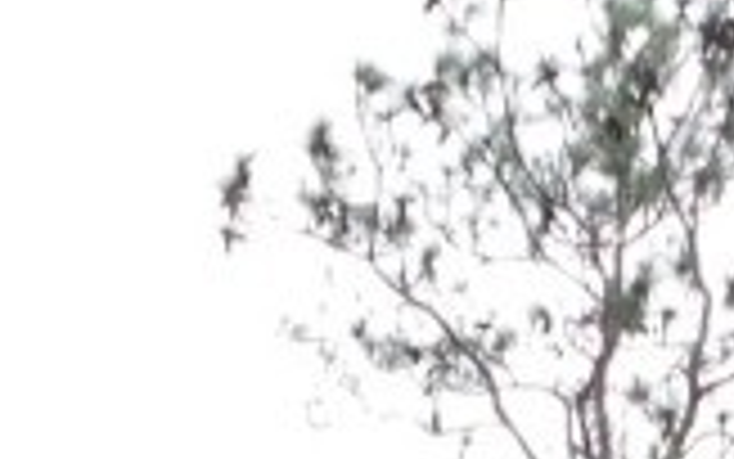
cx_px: 563
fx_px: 3062
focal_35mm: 153
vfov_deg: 7.5
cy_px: 1368
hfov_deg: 13.6
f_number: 3
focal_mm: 4
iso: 125
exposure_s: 1/320
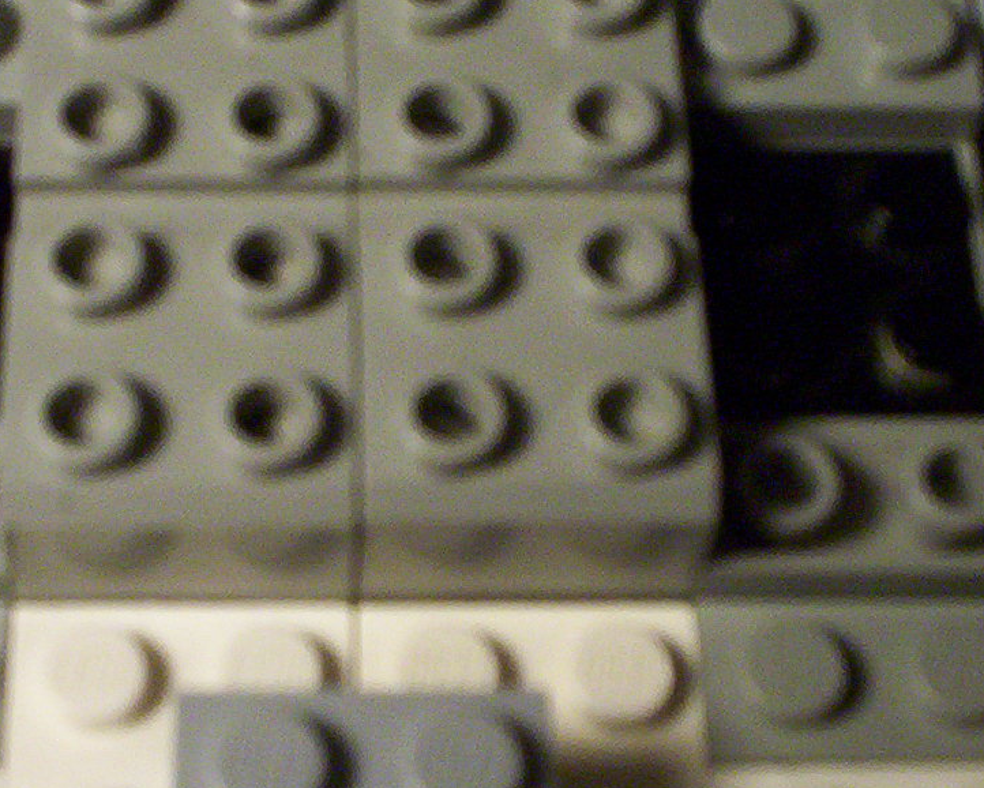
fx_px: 2447
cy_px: 390
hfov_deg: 22.7
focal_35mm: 84
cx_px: 386
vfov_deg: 18.3
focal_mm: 4.99
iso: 200
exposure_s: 1/54
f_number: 4.5
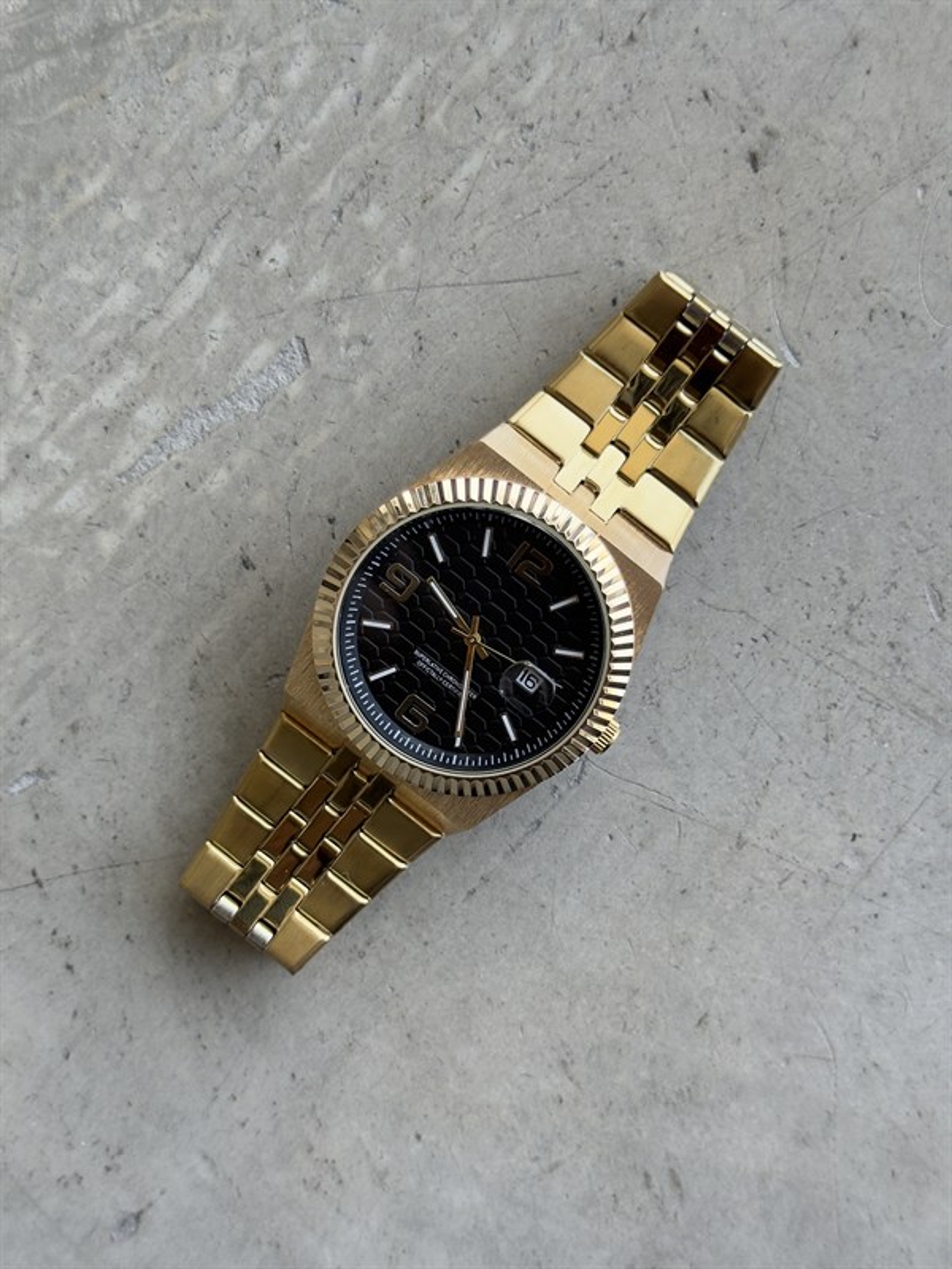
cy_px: 634
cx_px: 476
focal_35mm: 48
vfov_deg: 39.7
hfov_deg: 30.3
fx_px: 1760
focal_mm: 6.76
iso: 100
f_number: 1.78
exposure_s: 1/236
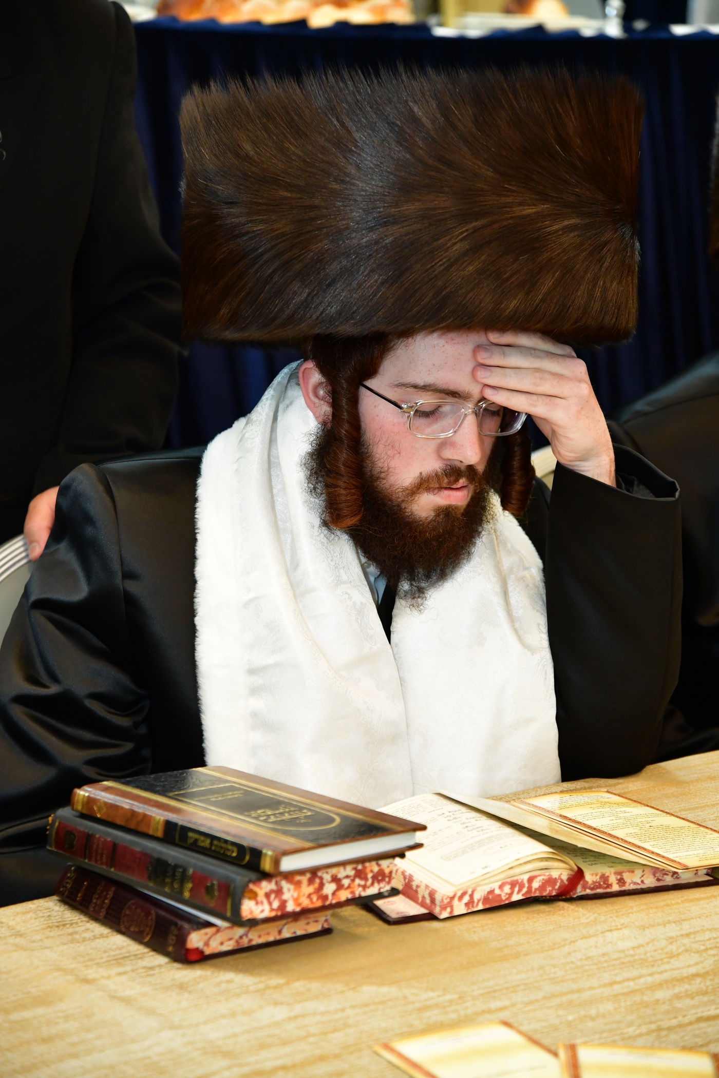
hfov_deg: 14.4
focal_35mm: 95
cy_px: 539
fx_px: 2846
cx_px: 360
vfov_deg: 21.5
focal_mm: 95
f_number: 5.6
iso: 3200
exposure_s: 1/100
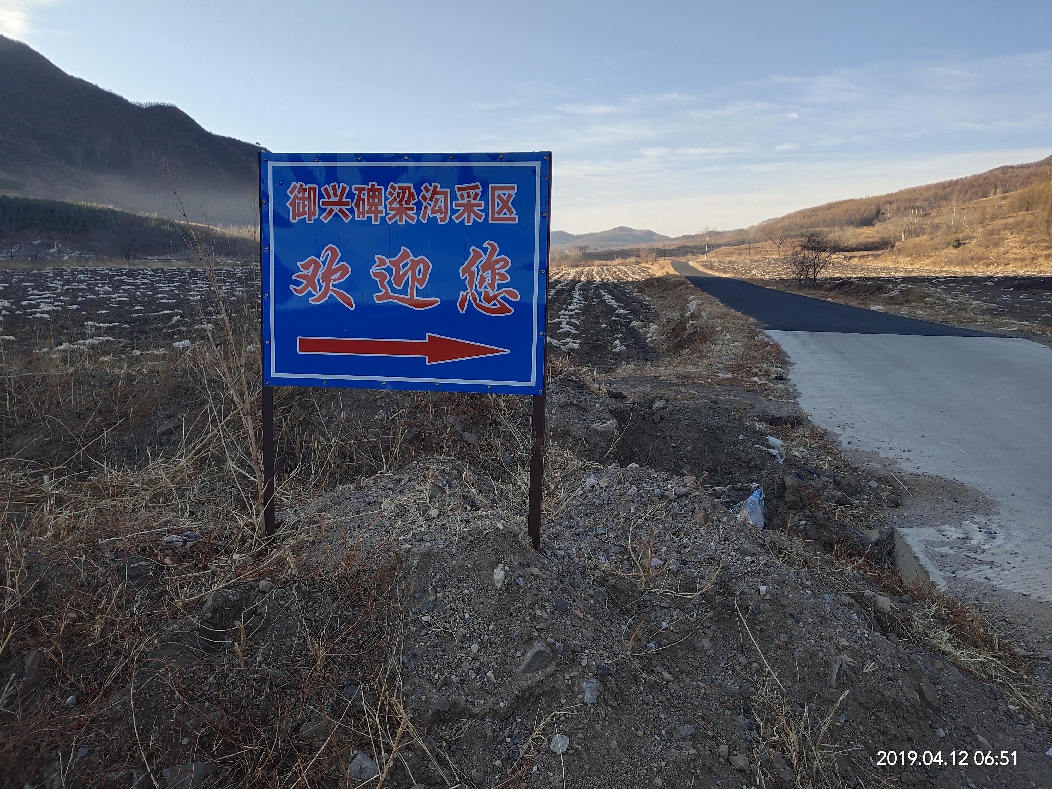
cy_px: 394
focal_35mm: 29
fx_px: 881
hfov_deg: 61.7
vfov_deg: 48.2
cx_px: 526
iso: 50
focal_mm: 4.27
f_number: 1.8
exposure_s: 1/520
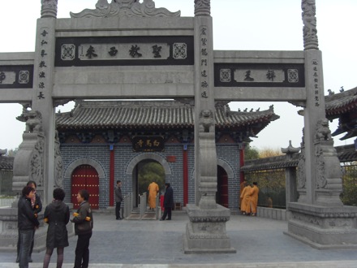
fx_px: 402
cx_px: 178
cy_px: 134
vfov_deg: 36.8
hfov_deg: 47.9
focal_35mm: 39
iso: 100
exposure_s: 1/90
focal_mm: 6.6
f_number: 3.5
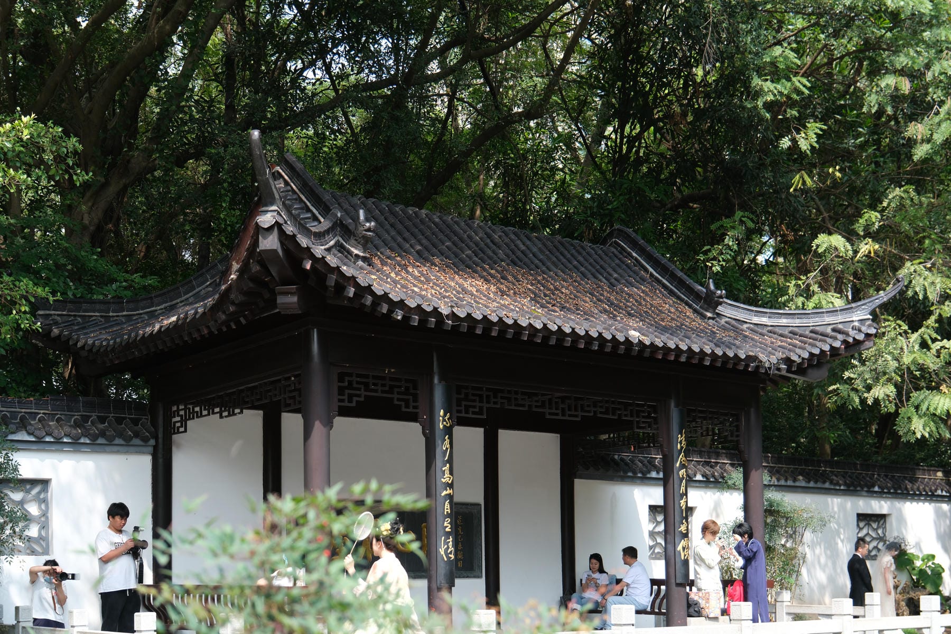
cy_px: 317
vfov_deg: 30.5
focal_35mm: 44
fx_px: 1162
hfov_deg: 44.5
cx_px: 476
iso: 125
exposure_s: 1/350
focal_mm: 29.2
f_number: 2.8
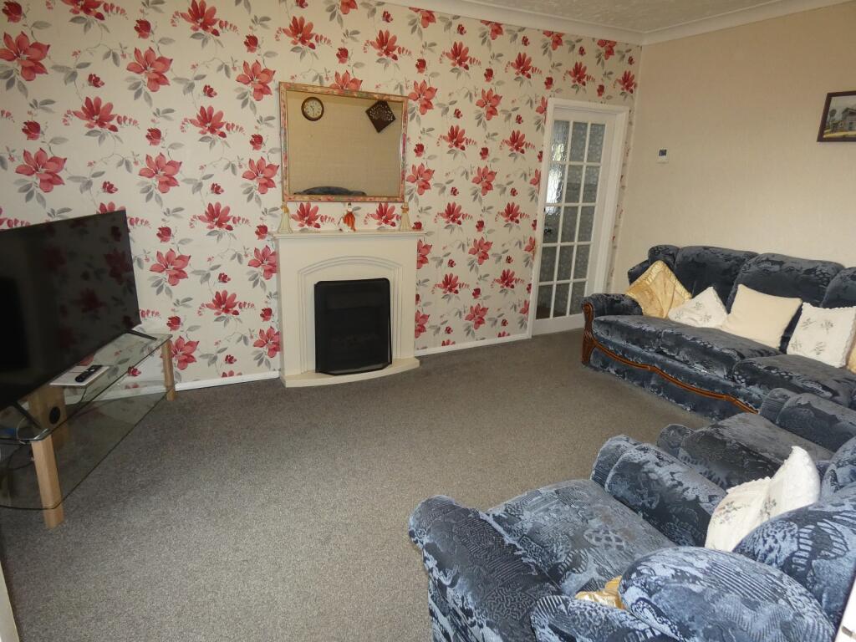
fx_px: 495
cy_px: 321
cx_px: 428
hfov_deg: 81.7
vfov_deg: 66.0
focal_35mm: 20
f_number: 2.8
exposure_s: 1/60
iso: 320
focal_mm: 3.6
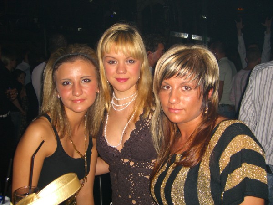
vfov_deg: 37.7
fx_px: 300
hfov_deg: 49.0
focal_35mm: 38
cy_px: 102
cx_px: 136
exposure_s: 1/60
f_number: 2.8
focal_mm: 7.9
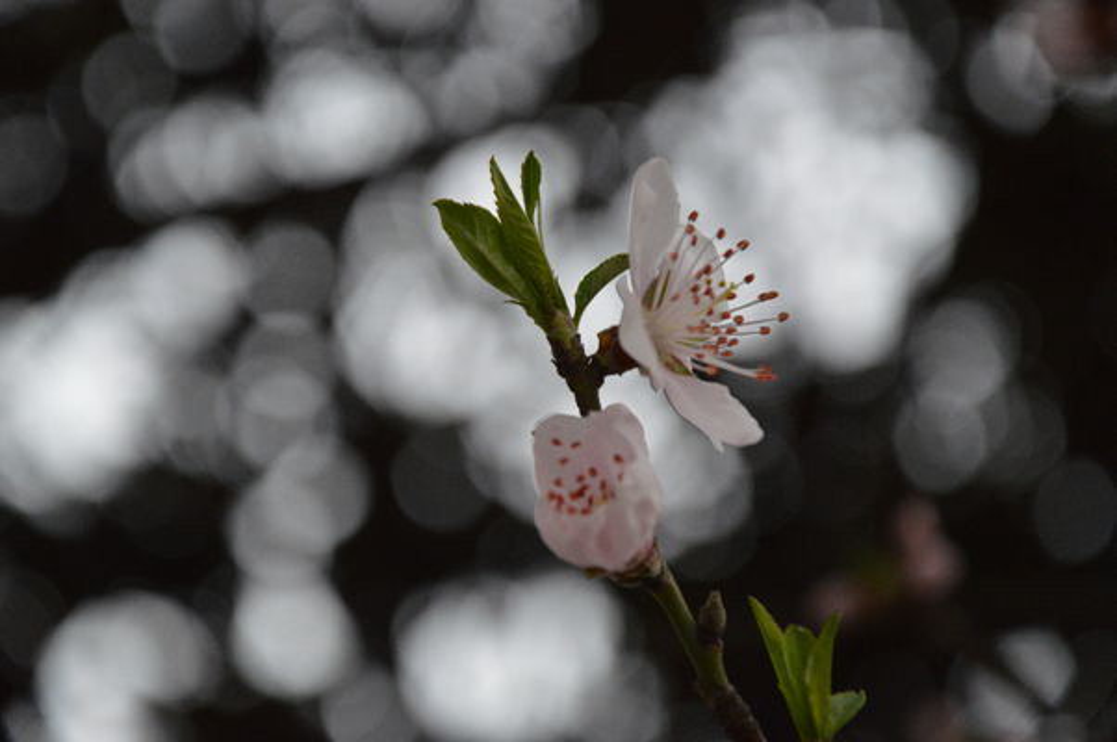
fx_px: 4882
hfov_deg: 13.1
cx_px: 558
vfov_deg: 8.7
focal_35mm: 158
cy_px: 371
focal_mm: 105
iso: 1600
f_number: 5.6
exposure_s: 1/1600
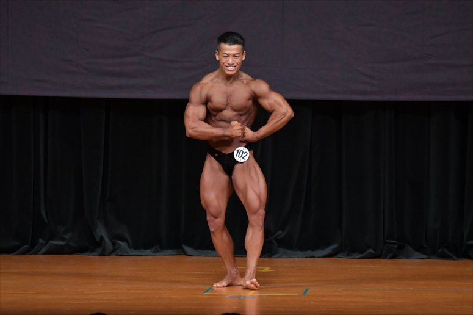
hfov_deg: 7.2
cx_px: 236
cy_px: 158
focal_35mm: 285
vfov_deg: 4.8
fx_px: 3743
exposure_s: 1/400
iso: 4000
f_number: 5.6
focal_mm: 190
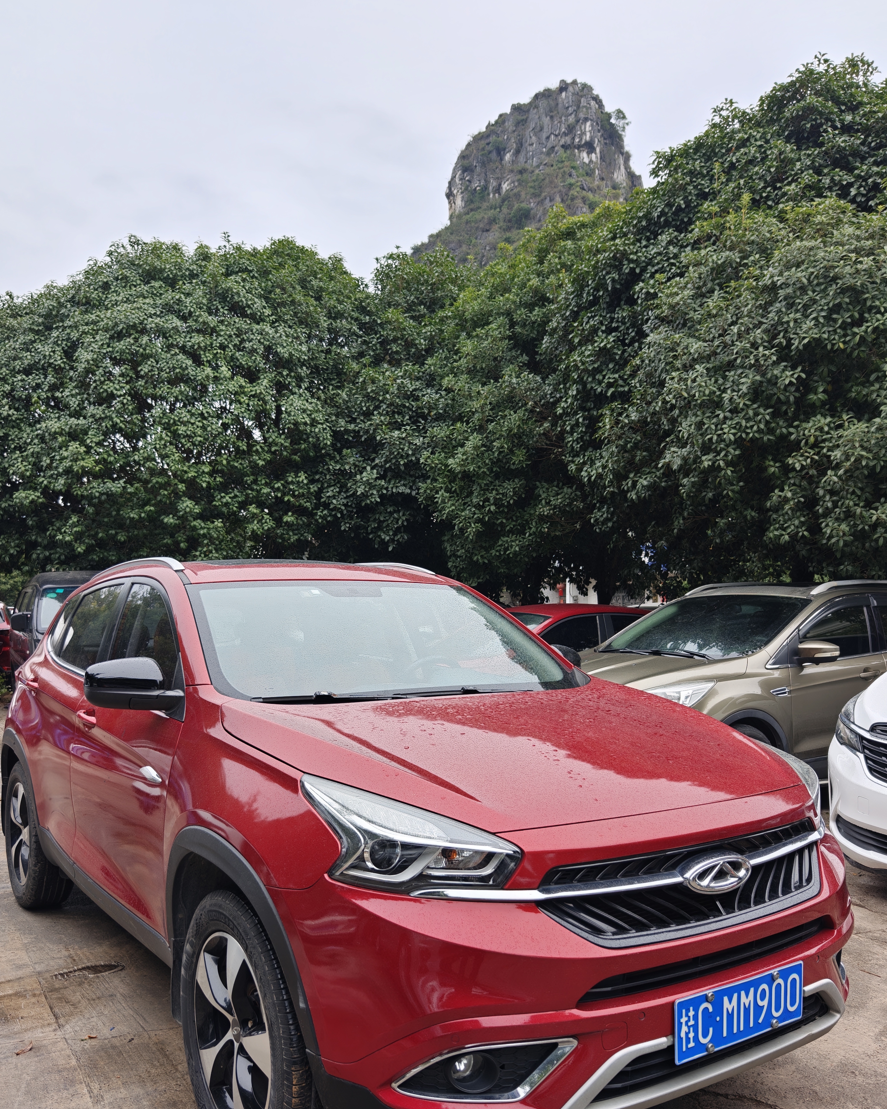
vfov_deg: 60.2
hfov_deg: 49.9
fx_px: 952
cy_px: 638
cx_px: 395
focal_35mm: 29
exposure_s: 1/200
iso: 160
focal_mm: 8.67
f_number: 1.8
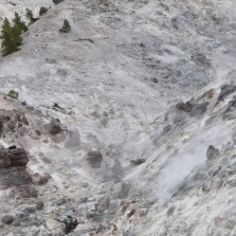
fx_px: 2483
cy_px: 204
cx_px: -256
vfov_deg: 5.4
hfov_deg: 5.3
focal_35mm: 322
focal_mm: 55
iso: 200
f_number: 8
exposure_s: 1/250
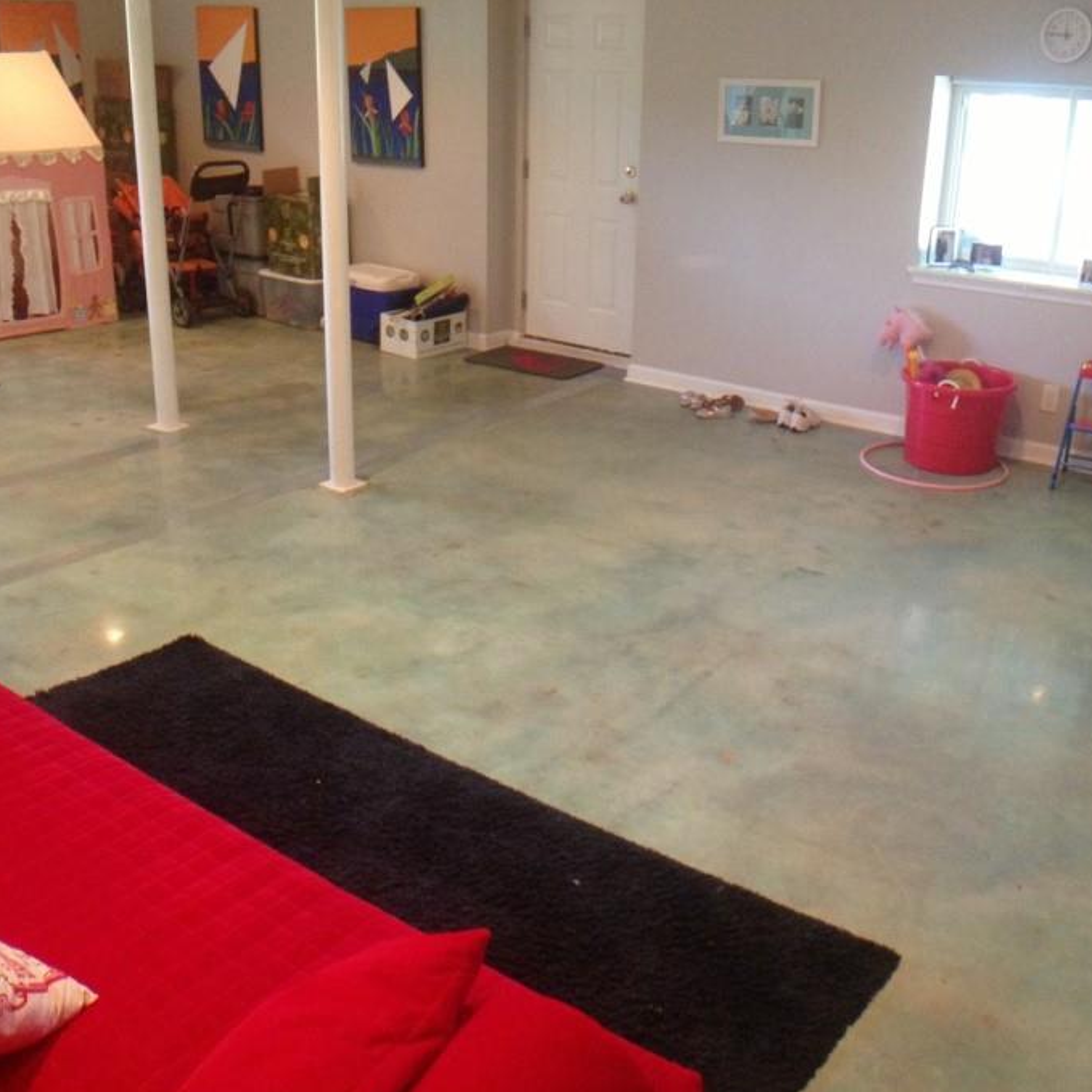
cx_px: 601
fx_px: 1570
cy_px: 487
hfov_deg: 38.3
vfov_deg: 38.3
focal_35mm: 44
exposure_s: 1/20
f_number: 2.4
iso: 250
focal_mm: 4.13
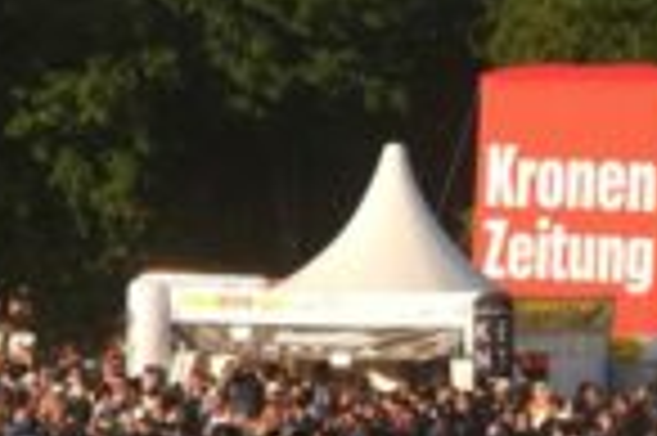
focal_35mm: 372
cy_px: 202
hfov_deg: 5.6
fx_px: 6775
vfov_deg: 3.7
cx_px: 220
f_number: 7.1
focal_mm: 47
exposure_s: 1/200
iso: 100
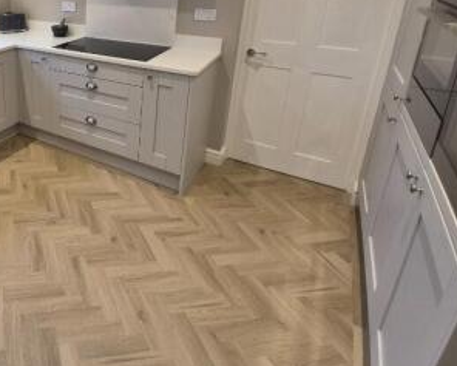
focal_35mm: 25
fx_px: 338
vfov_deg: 53.5
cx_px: 36
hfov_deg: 57.3
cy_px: 80
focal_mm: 1.74
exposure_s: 1/50
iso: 200
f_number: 2.2
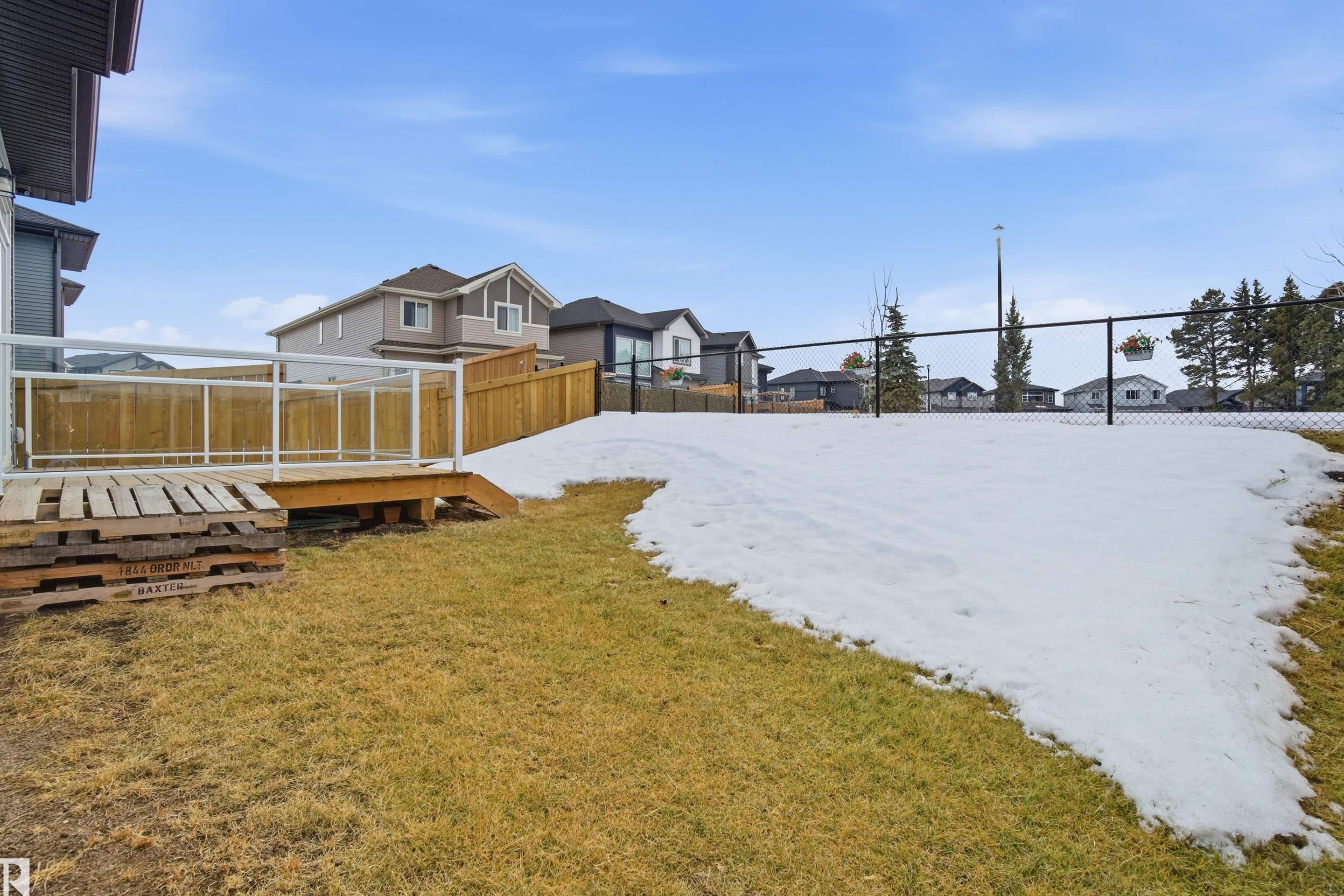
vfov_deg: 73.7
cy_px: 444
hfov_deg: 96.7
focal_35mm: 16
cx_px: 700
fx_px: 597
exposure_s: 1/4000
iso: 400
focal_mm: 10
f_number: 8
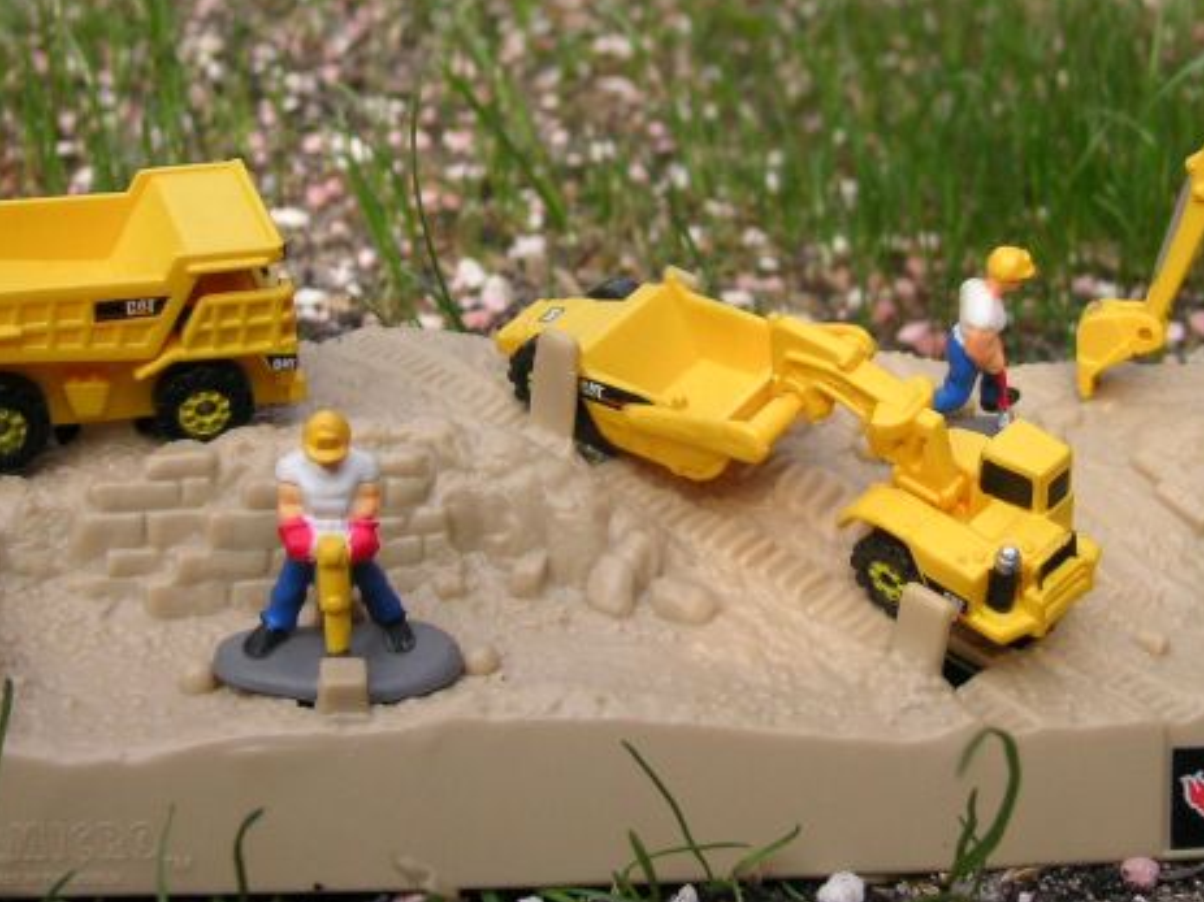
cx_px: 733
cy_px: 289
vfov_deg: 22.8
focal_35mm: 64
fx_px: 2225
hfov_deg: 30.2
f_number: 2.8
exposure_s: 1/500
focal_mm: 6.1
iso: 50
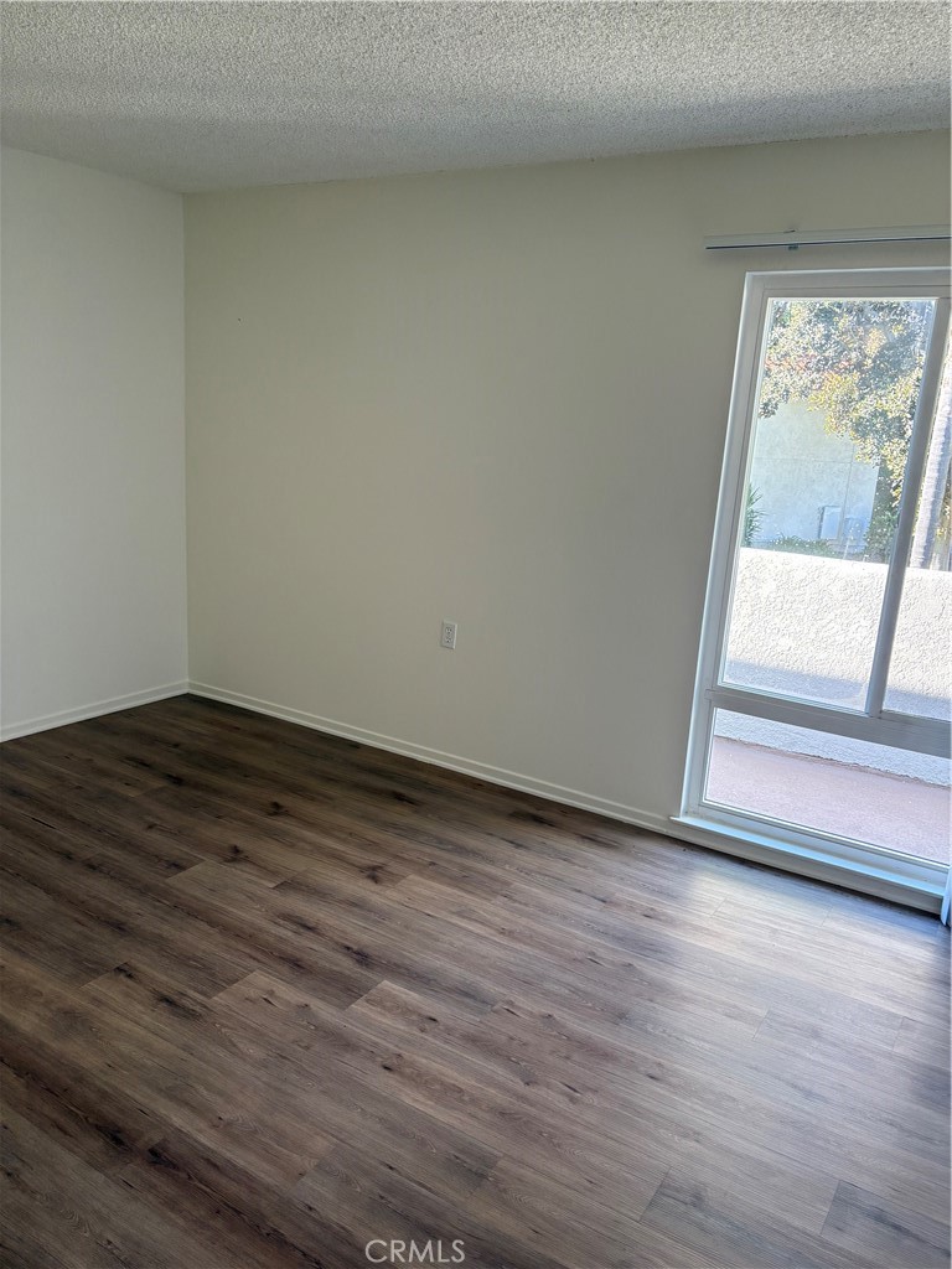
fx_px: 953
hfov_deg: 53.1
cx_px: 476
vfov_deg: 67.3
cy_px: 634
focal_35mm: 26
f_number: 1.6
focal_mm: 5.96
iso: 125
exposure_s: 1/121
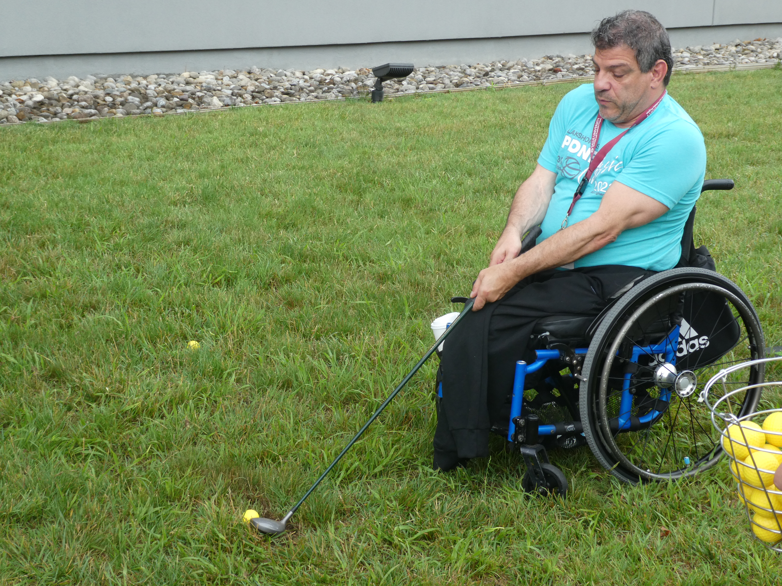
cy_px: 293
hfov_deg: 29.8
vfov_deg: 22.6
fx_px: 1468
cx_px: 391
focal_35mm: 65
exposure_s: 1/80
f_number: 4.4
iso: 125
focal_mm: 11.7
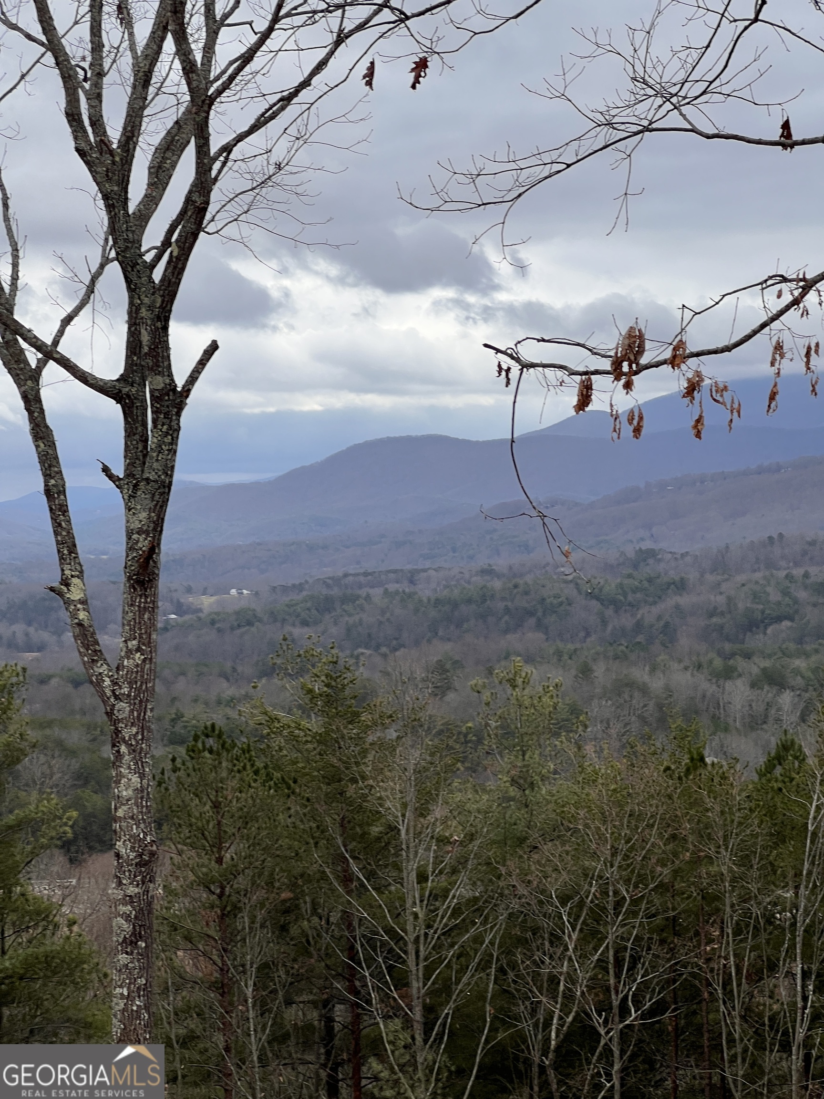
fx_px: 2444
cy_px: 550
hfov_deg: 19.1
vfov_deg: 25.3
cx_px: 412
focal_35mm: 77
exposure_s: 1/270
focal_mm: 9
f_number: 2.8
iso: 32
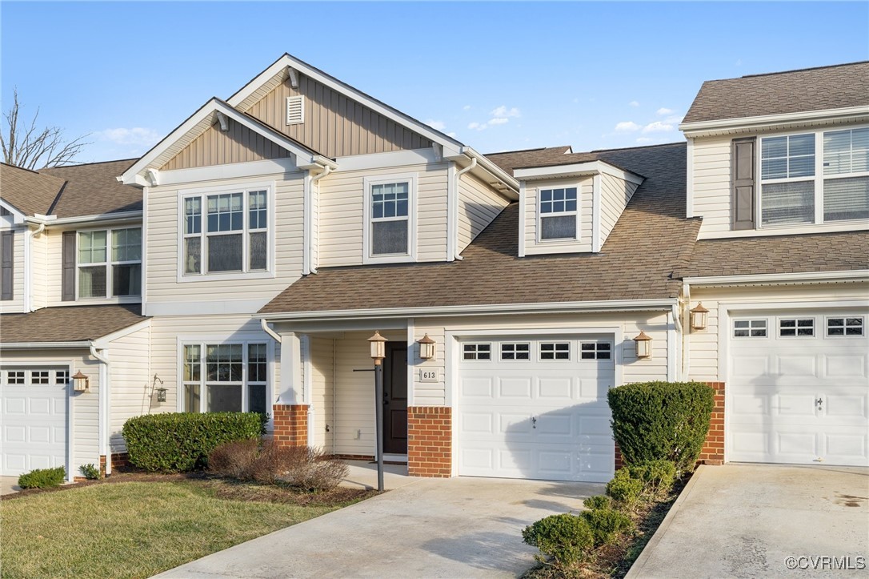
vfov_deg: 37.8
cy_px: 290
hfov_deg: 54.5
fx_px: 844
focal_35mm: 35
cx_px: 434
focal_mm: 35
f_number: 7.1
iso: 160
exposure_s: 1/125
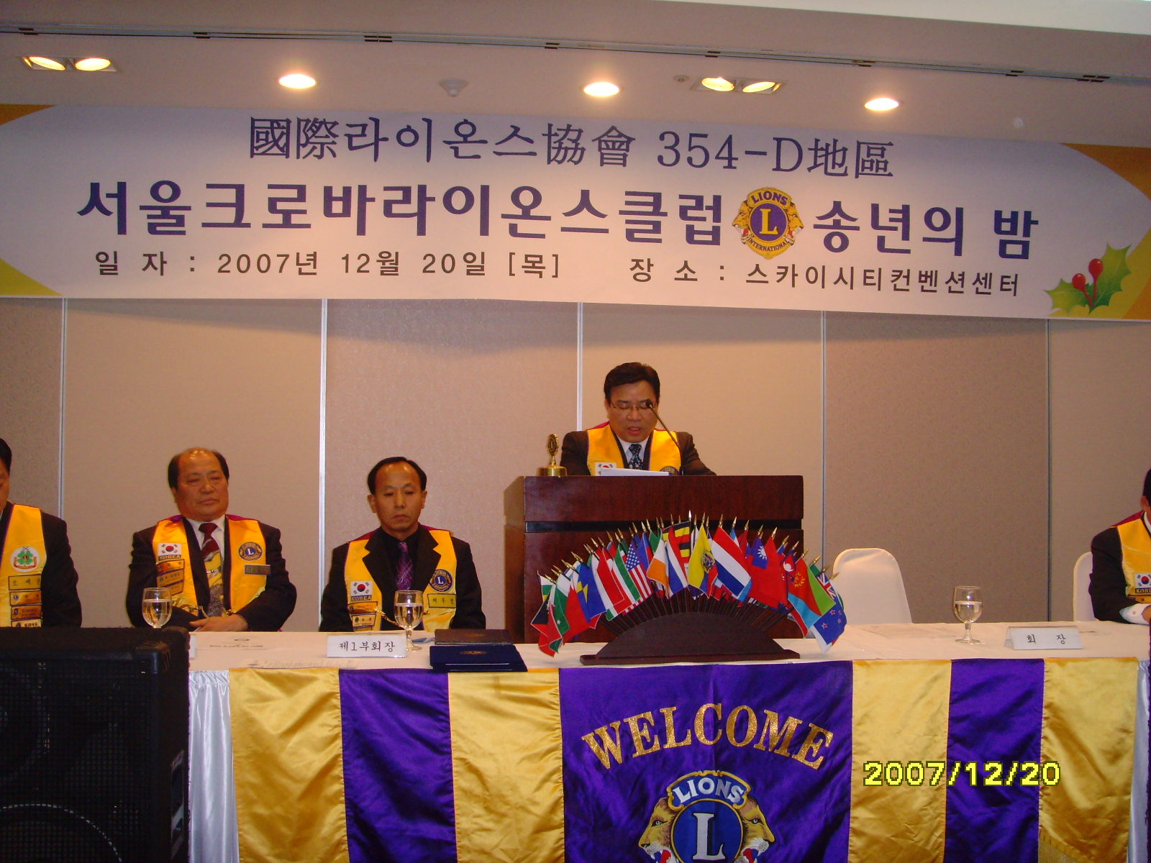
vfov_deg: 36.8
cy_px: 432
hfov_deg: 47.9
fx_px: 1297
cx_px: 576
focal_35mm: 39
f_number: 3.5
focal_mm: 6.6
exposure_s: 1/45
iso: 200
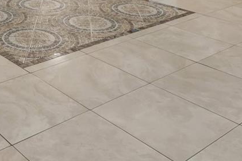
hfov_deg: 31.4
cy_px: -113
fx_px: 393
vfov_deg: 18.8
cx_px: -6
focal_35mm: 59
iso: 800
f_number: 7.1
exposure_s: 1/4
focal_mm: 15.4
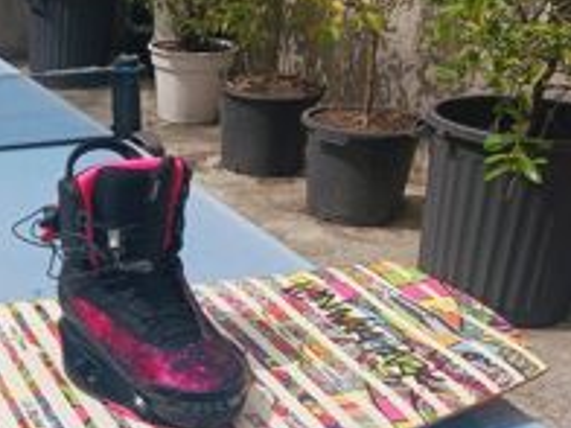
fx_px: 1089
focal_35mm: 66
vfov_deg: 22.2
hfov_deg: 26.1
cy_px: 262
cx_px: -122
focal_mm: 4
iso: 20
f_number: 1.8
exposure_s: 1/389
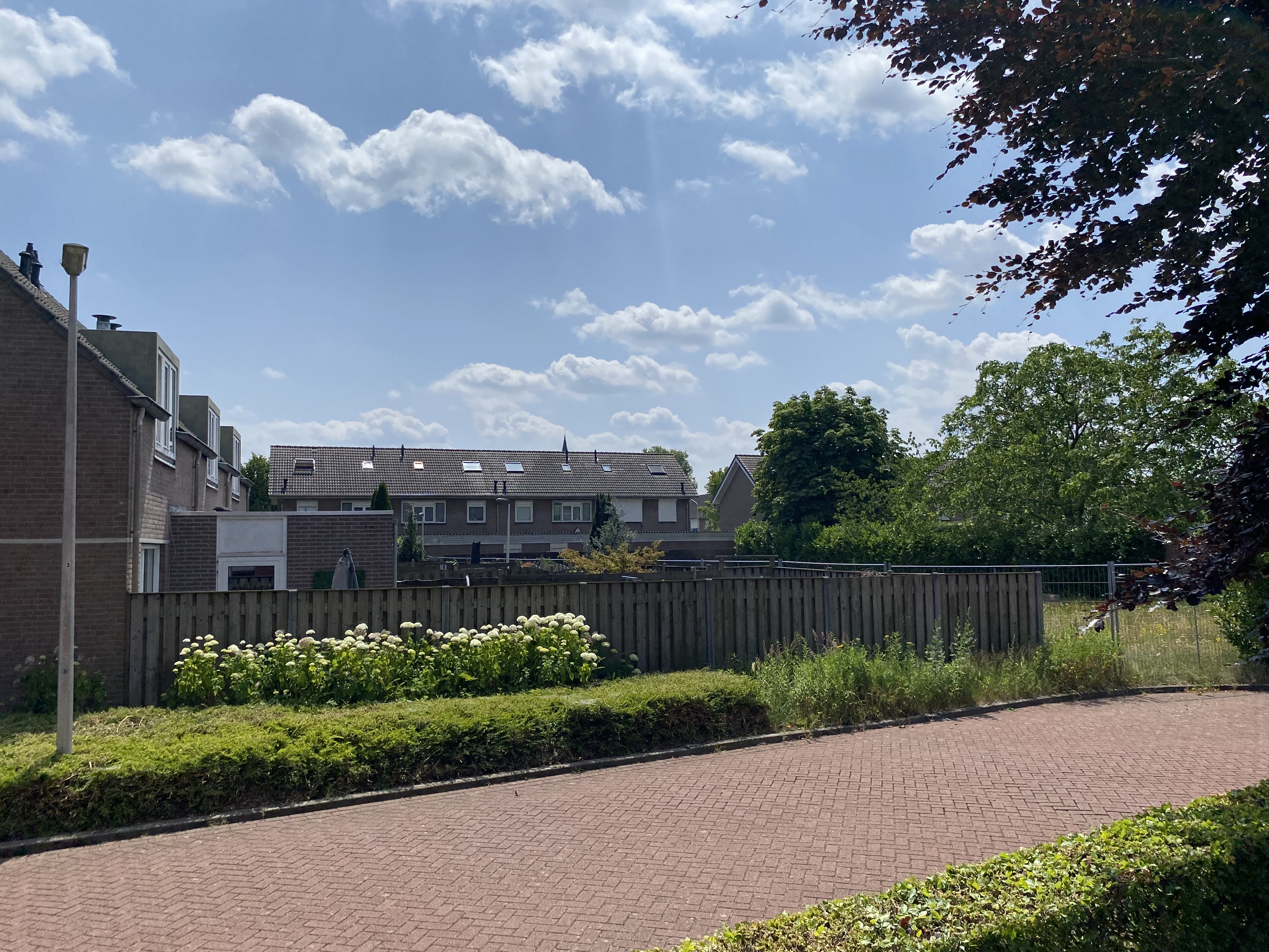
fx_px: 953
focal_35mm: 26
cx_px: 634
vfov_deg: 53.1
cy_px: 476
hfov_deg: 67.3
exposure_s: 1/7194
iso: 32
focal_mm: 4.25
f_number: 1.8
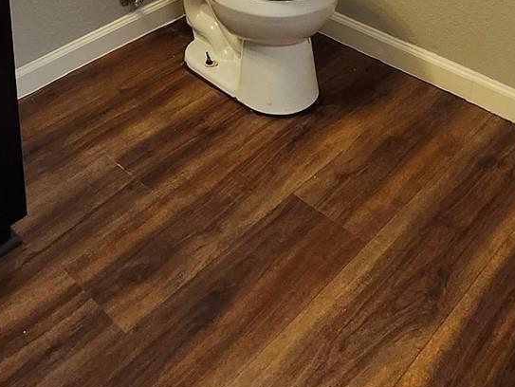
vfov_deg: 21.6
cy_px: -275
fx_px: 729
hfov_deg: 38.9
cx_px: 235
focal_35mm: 49
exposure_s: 1/60
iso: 160
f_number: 2.2
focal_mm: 1.74
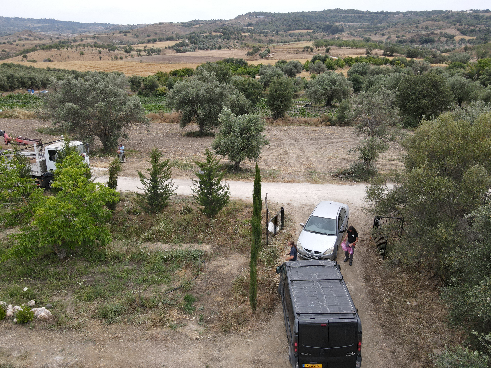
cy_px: 184
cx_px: 246
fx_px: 340
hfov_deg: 71.6
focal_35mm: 24
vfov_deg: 56.8
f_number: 2.8
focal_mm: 4.5
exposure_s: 1/350
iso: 100
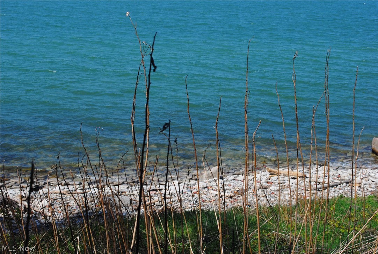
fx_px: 505
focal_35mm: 48
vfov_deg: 28.2
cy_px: 127
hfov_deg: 41.0
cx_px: 189
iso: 100
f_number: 8
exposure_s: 1/250
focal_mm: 32
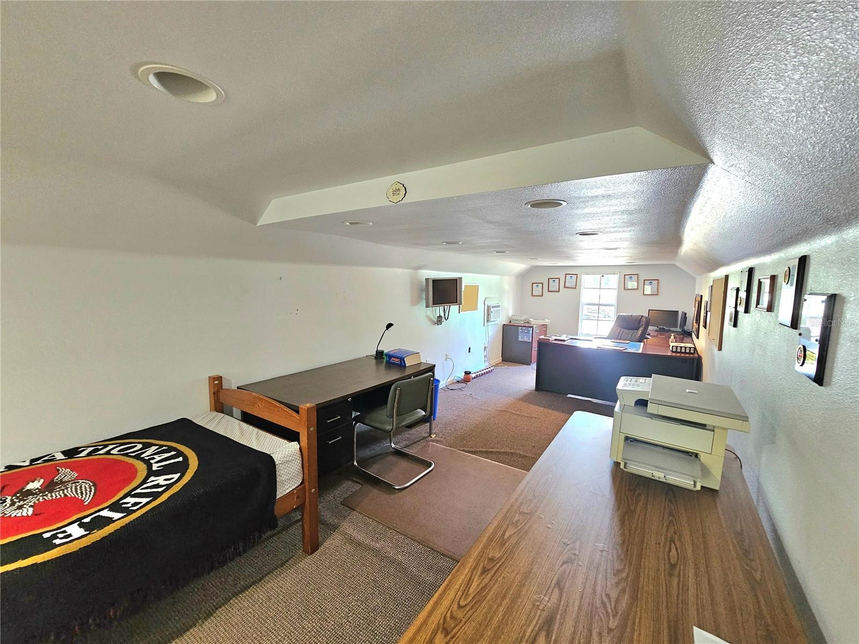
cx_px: 430
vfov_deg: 89.9
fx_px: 323
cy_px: 322
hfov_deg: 106.2
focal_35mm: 13
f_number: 2.2
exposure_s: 1/30
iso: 320
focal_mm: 2.2
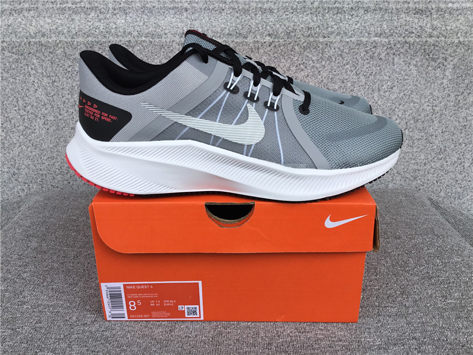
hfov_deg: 58.4
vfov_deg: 45.4
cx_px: 236
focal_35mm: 31
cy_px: 178
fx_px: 424
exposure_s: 1/702
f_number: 2.4
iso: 25
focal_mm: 3.3
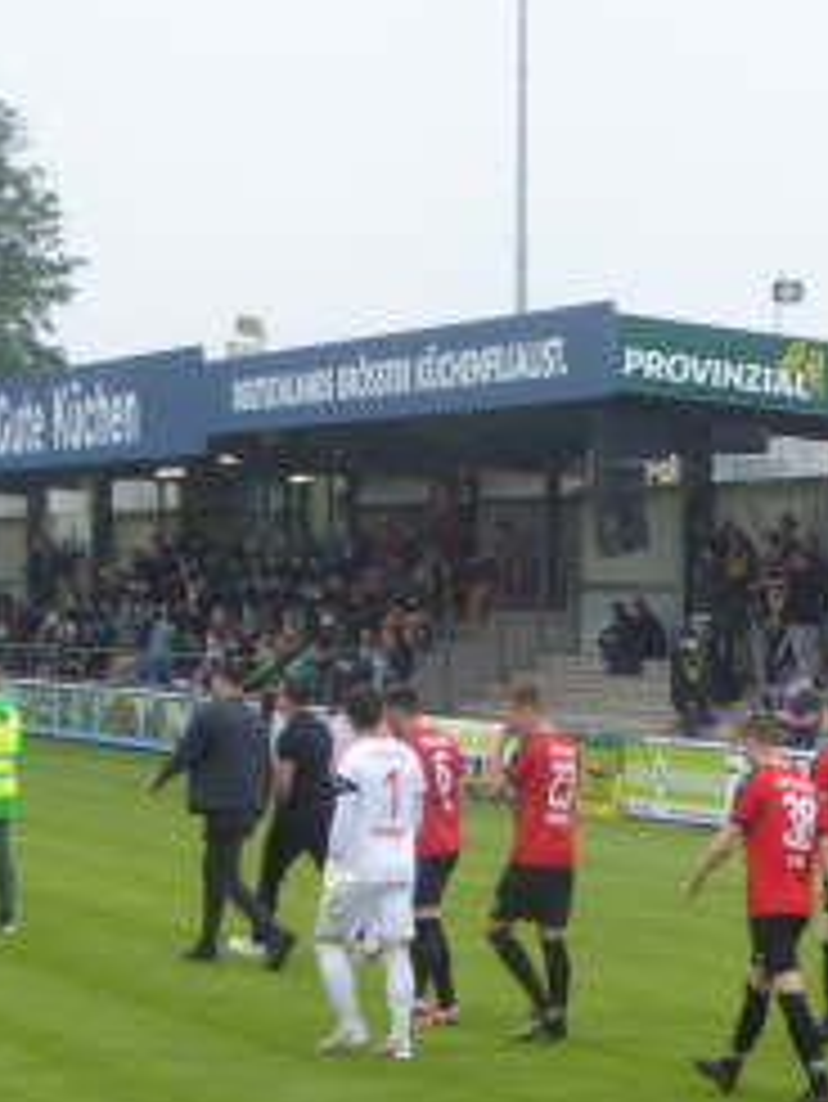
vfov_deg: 14.5
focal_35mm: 136
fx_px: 4334
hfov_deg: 10.9
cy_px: 670
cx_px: 680
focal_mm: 13.2
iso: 160
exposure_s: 1/60
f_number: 5.6
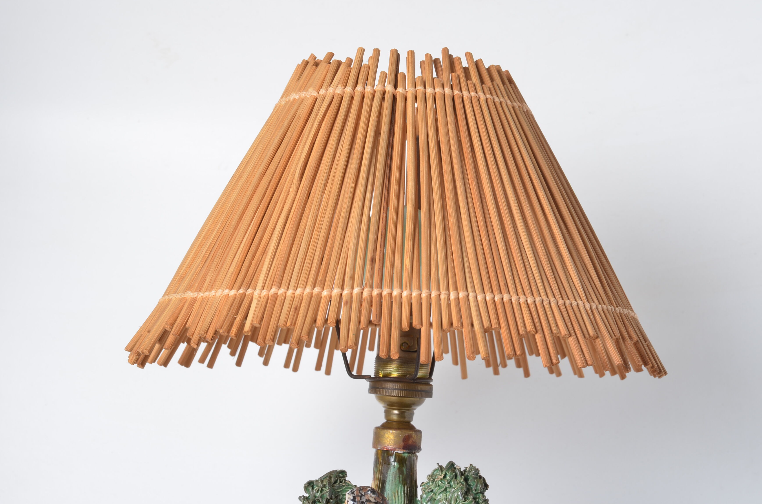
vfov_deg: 17.0
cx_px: 402
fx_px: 1690
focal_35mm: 80
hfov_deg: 25.4
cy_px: 252
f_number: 11
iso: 100
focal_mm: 50
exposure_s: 1/125
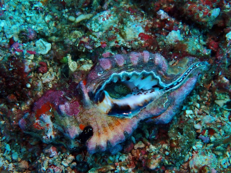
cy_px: 86
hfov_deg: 31.2
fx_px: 414
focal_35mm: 62
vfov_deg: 23.7
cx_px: 116
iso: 200
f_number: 5
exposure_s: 1/125
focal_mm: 11.09
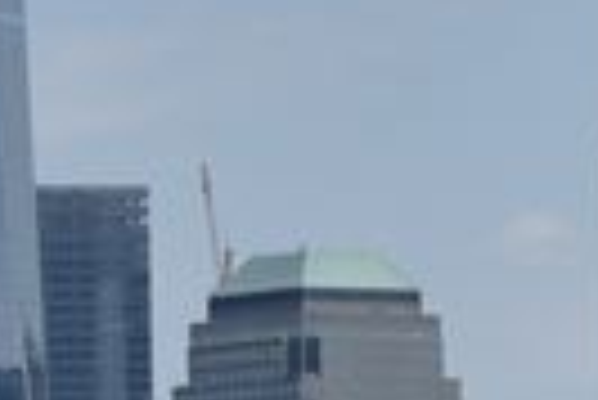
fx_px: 10523
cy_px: -34
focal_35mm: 633
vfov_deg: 2.2
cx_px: 1583
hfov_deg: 3.2
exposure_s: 1/400
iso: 100
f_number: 8
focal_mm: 55
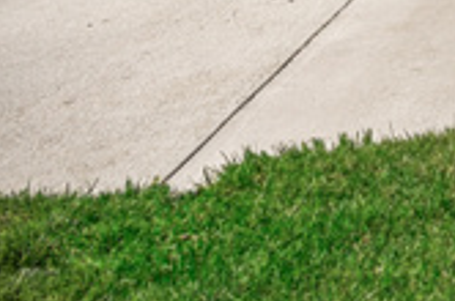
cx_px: 874
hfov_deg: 20.5
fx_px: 681
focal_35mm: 54
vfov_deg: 18.3
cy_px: -274
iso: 250
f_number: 4
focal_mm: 14
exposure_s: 1/1600
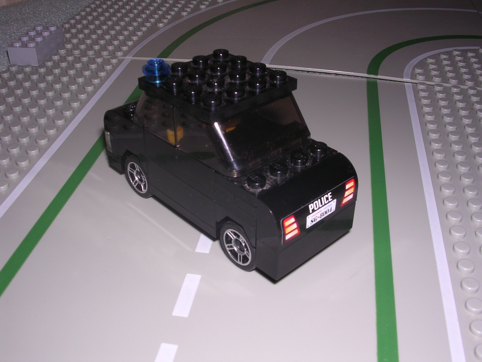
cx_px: 241
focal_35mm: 38
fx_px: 529
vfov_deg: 37.7
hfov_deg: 49.0
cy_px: 181
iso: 100
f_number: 5.6
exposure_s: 1/60.1
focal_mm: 5.8
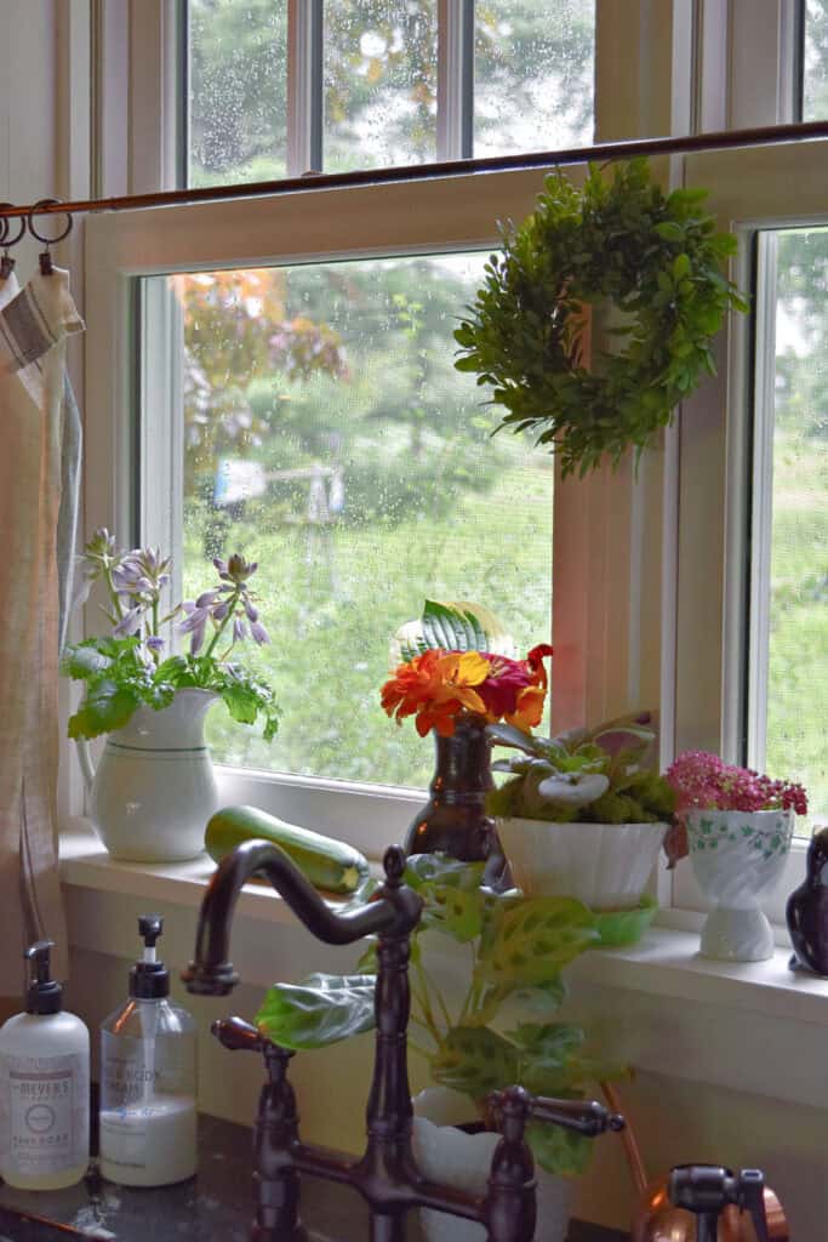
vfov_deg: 33.4
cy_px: 621
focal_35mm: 60
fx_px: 2069
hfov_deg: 22.6
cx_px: 414
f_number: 5
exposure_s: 1/60
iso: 640
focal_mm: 40
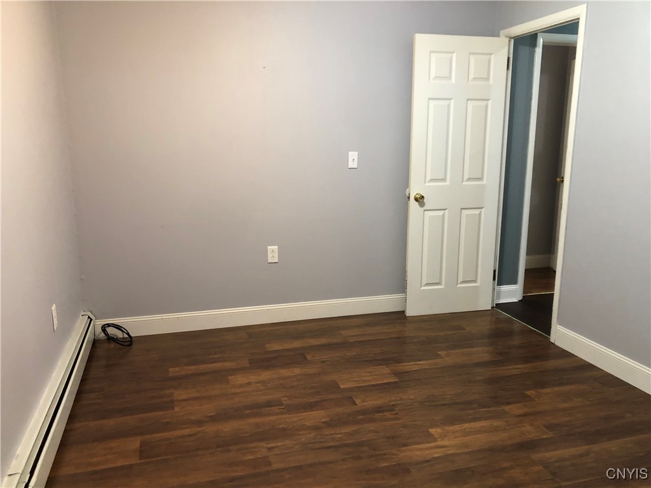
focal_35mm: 28
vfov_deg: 49.7
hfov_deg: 63.4
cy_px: 244
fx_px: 527
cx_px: 326
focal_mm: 3.99
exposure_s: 1/15
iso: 64
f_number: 1.8
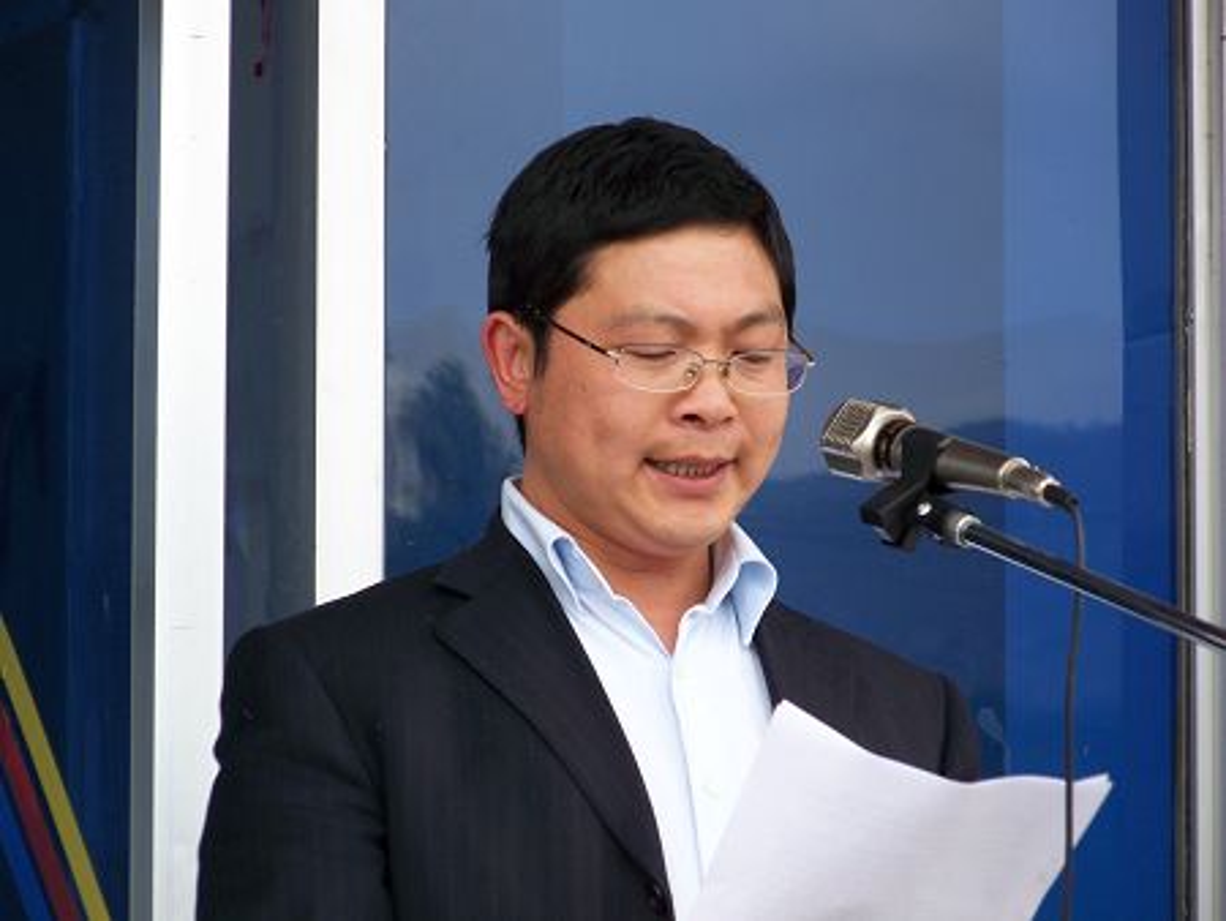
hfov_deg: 6.6
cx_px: 613
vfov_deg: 5.0
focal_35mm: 299
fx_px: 10595
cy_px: 460
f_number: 4
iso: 64
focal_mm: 49.7
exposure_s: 1/100
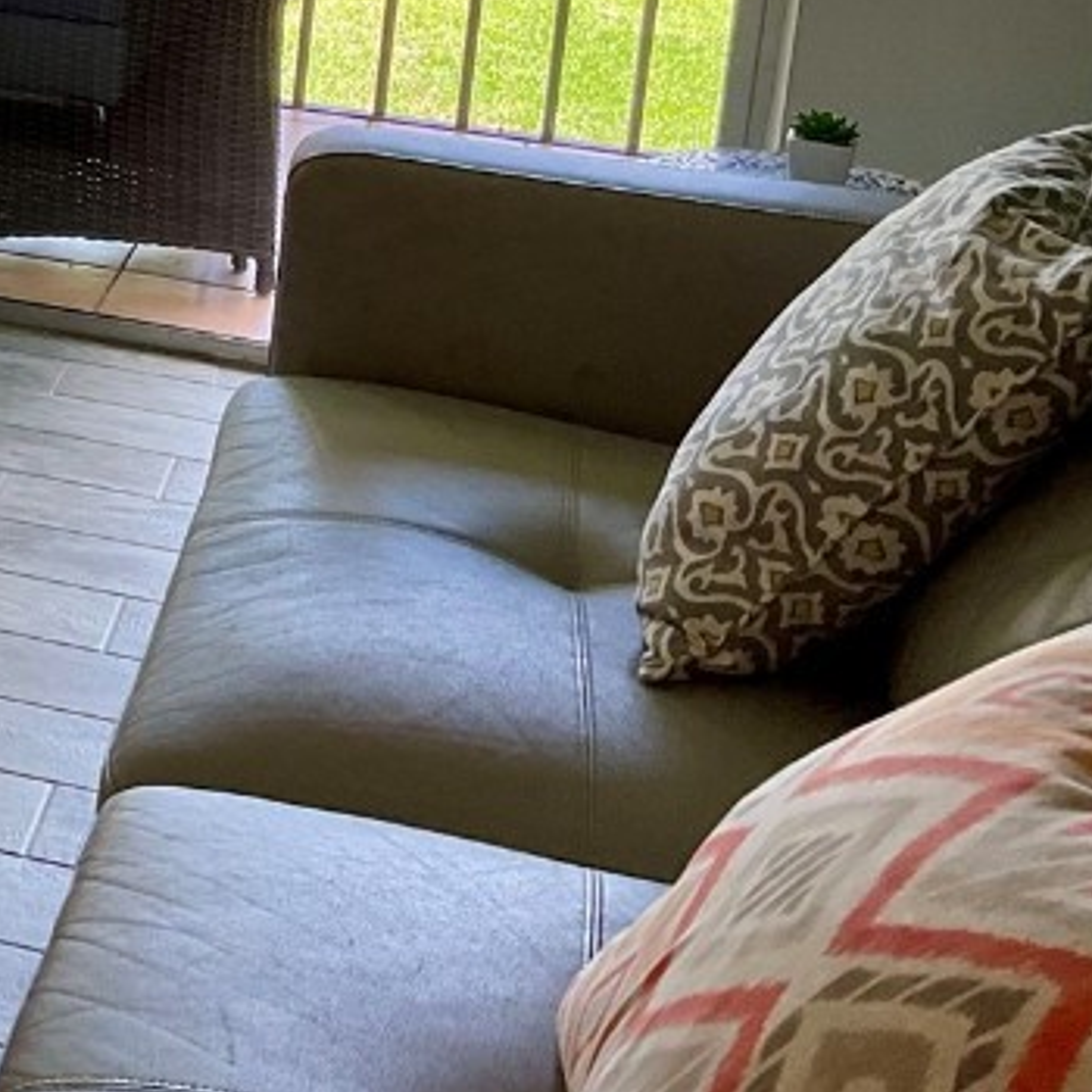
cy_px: -50
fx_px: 2677
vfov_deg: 22.0
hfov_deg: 20.9
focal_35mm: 75
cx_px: -331
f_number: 1.8
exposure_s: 1/120
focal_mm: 3
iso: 40
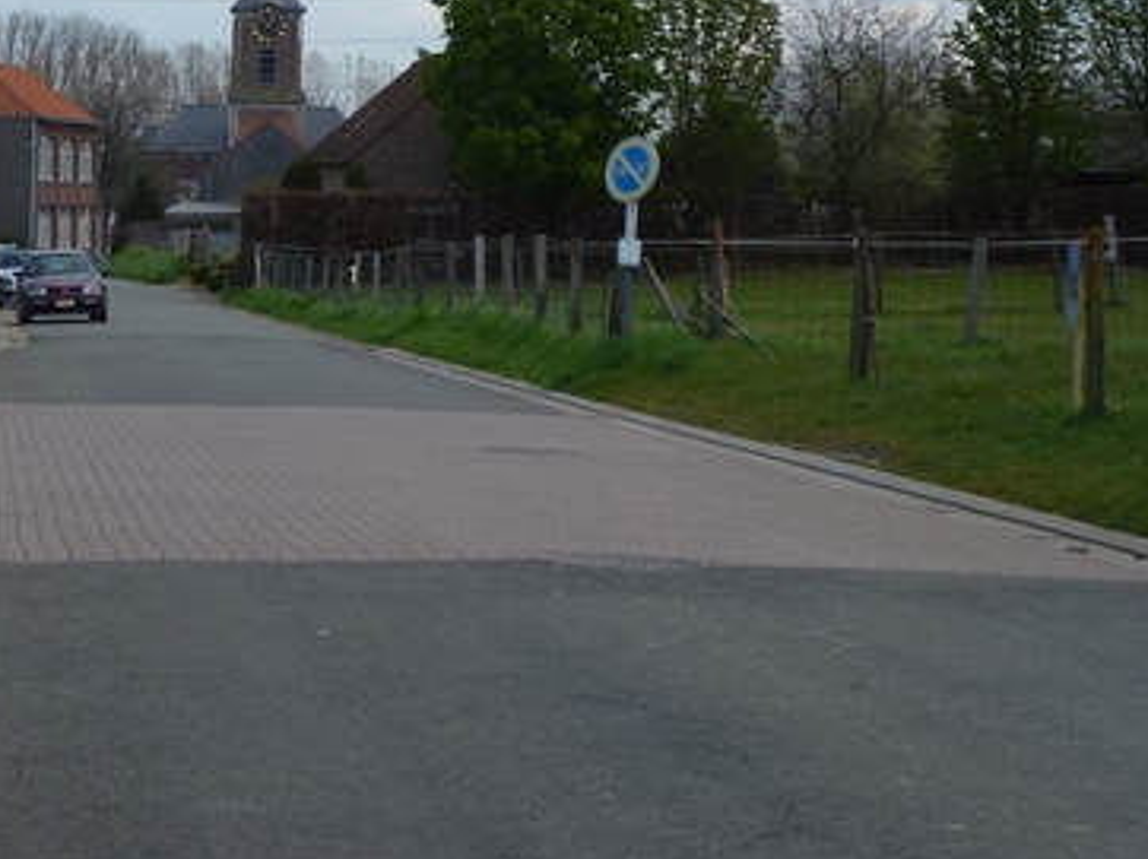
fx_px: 4176
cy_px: 190
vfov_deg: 11.7
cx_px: 203
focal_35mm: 126
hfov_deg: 15.5
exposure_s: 1/640
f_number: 4.7
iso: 100
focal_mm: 13.6
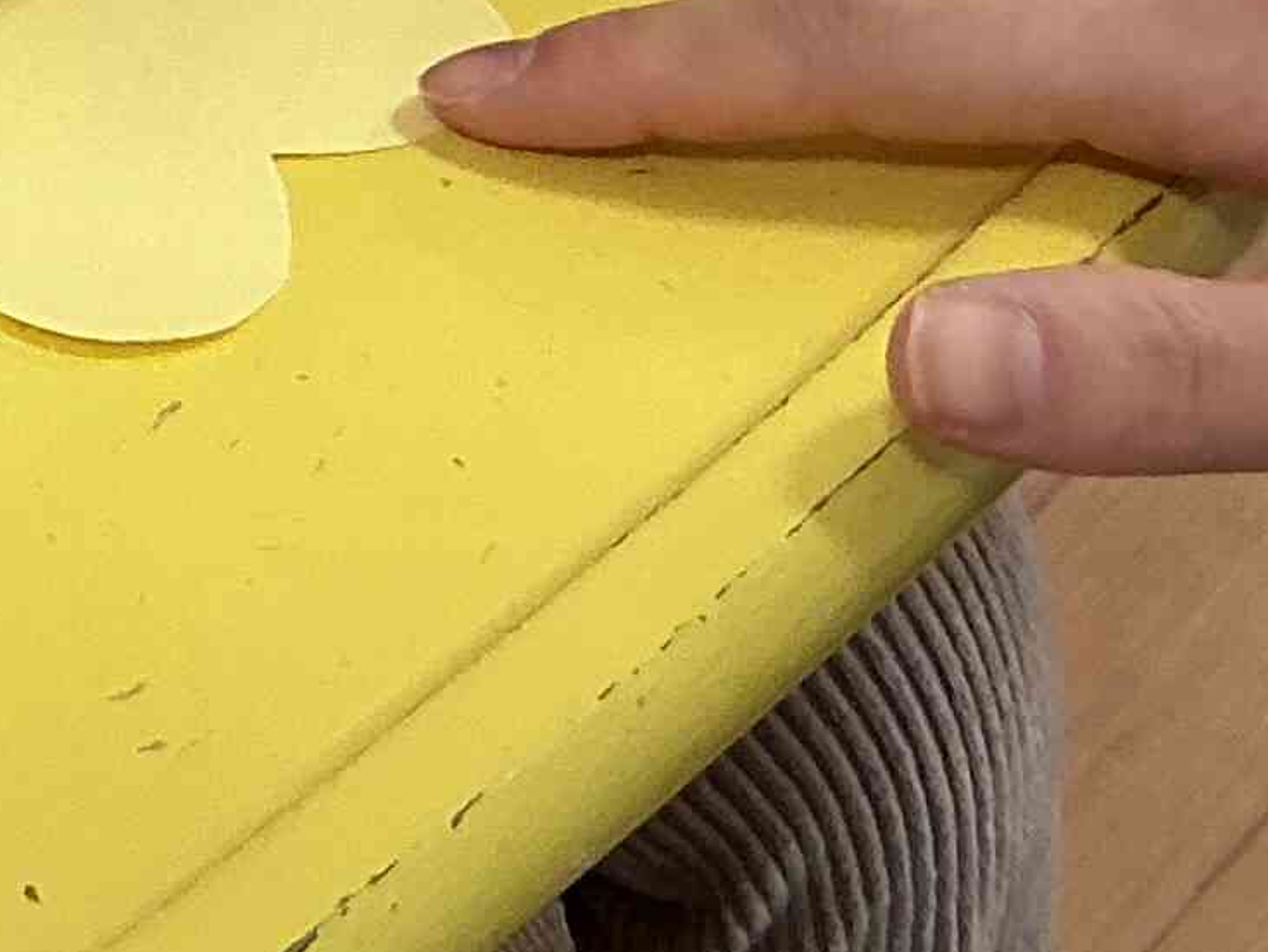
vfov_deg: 8.5
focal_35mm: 159
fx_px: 5827
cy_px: -1354
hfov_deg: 12.1
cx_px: -357
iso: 64
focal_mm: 3
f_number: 1.8
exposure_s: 1/120
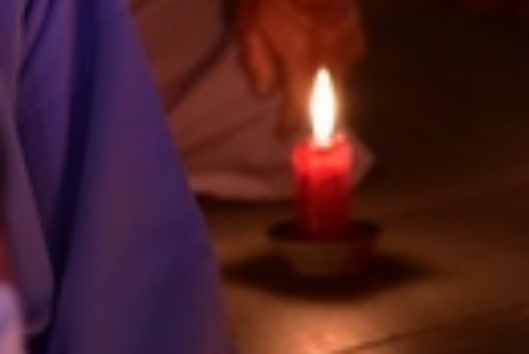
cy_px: -228
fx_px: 8826
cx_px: -167
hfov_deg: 3.4
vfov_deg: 2.3
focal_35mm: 600
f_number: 4
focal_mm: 120
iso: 2500
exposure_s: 1/30
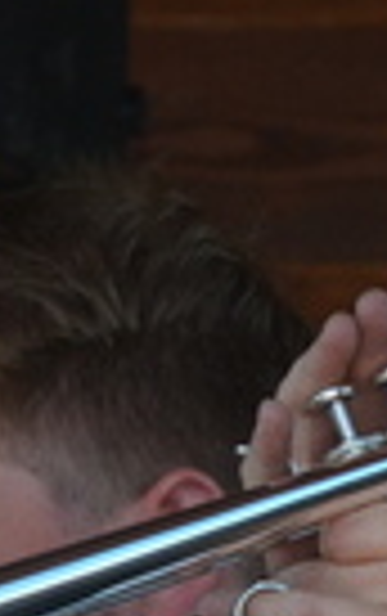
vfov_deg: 1.3
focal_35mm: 1580
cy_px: 670
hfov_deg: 0.8
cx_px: 459
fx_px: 26579
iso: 800
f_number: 13
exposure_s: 1/200
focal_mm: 200
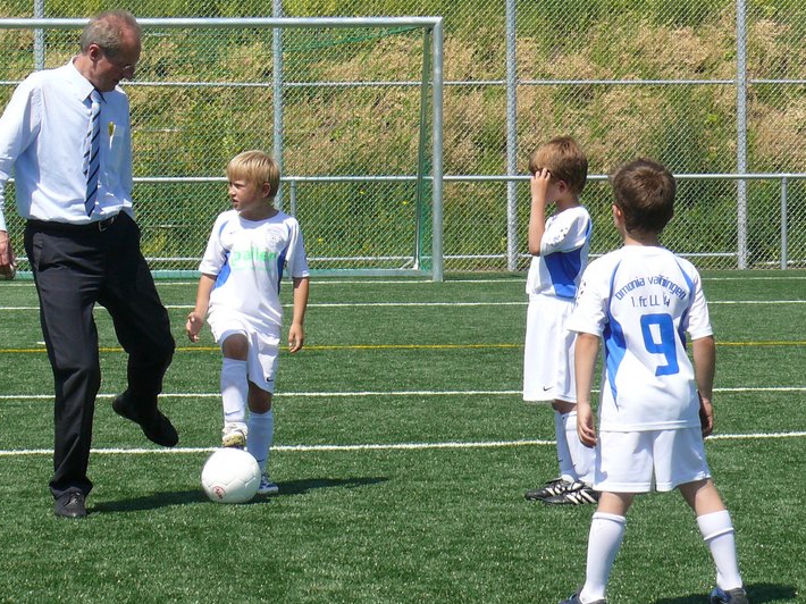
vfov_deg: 9.1
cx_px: 450
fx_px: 3771
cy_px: 187
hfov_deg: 12.2
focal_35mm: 162
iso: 100
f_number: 5.6
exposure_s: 1/500
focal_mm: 17.1
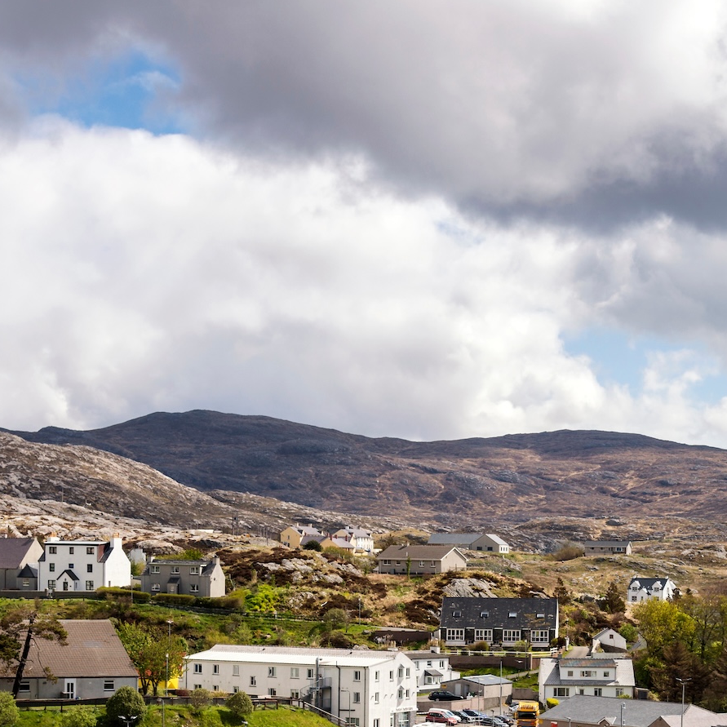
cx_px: 512
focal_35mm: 87
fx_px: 2067
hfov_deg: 19.8
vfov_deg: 19.6
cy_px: 649
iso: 100
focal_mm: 38
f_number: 5.6
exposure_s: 1/750
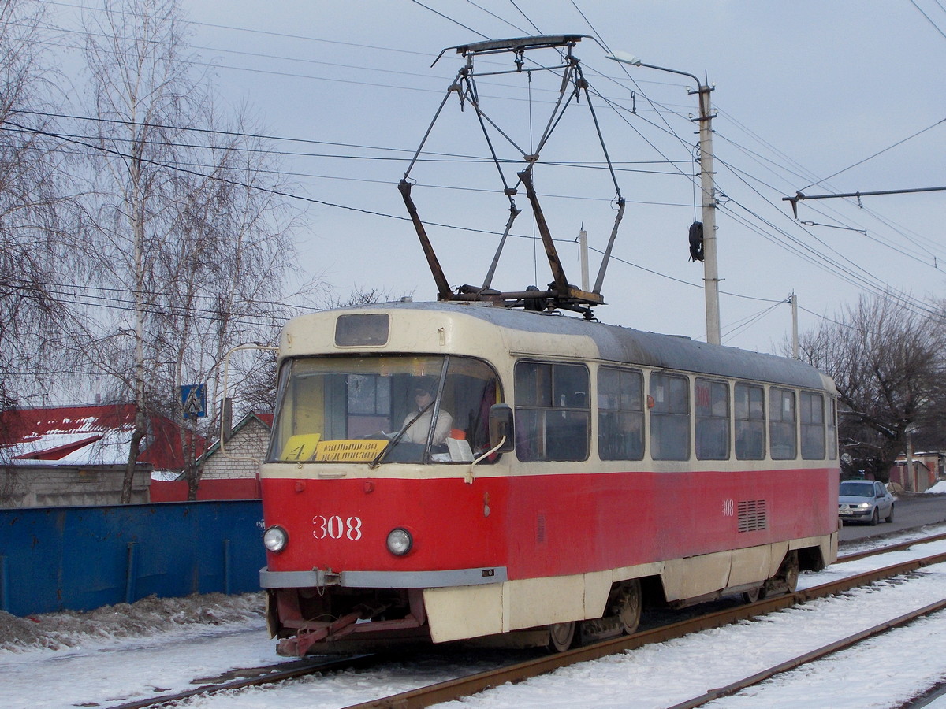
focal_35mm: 58
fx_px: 1585
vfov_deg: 25.2
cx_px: 473
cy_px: 354
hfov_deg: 33.2
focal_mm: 10.3
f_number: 4.9
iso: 80
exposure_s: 1/500
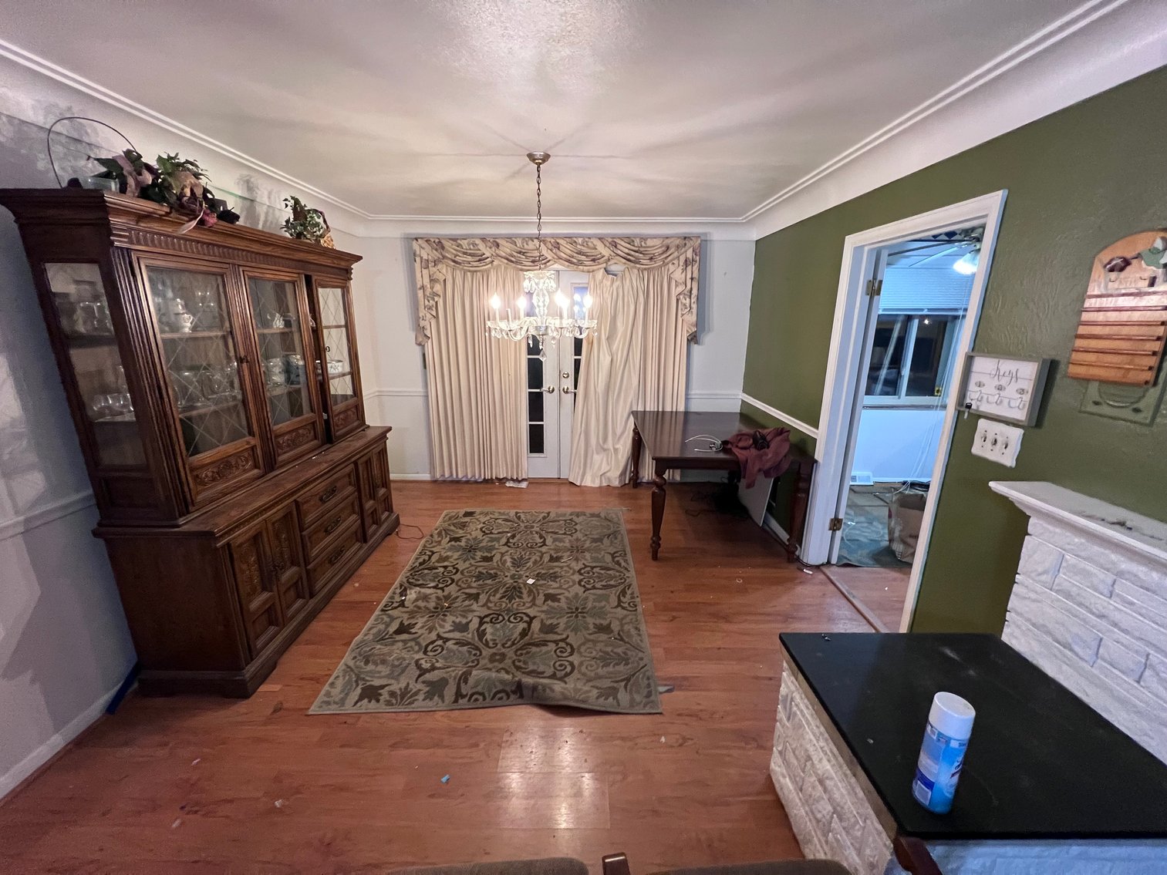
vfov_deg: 89.9
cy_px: 438
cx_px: 584
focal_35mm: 13
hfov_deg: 106.2
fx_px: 438
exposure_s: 1/60
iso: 640
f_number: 1.8
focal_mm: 1.57
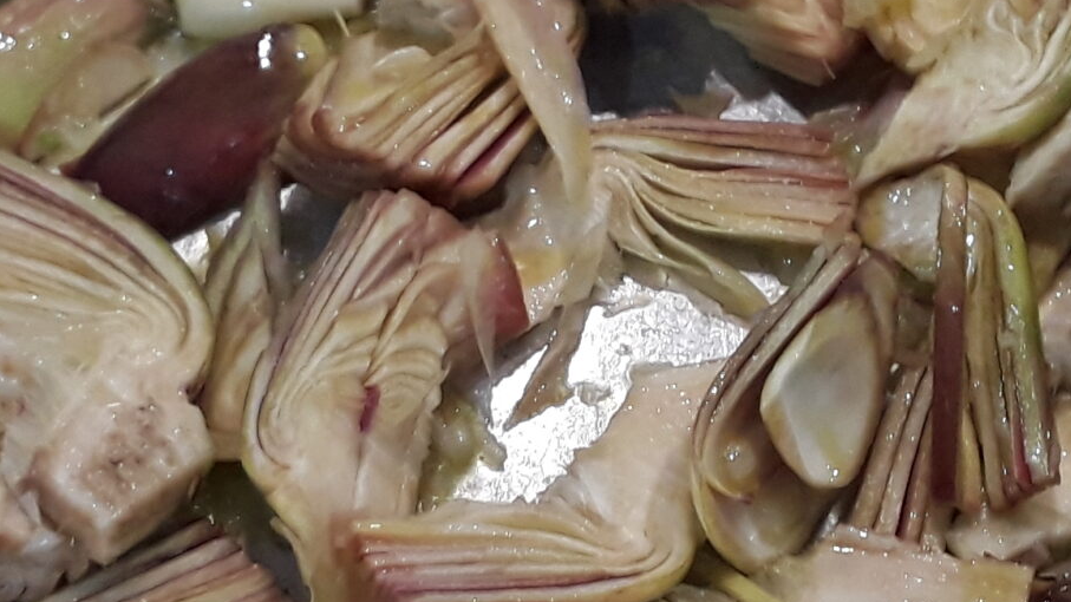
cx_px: 508
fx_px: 2357
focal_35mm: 83
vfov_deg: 14.5
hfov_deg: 25.6
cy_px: 380
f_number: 1.9
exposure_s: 1/33
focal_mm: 2.91
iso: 80
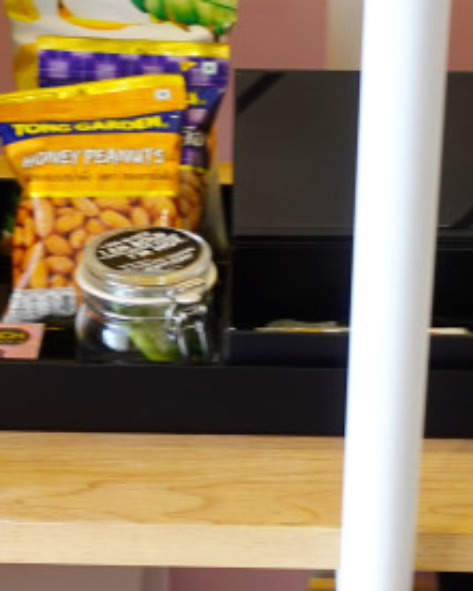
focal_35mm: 98
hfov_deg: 15.7
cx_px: 315
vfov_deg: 19.6
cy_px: 285
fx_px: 1714
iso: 125
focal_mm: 9.4
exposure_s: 1/30
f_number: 2.2
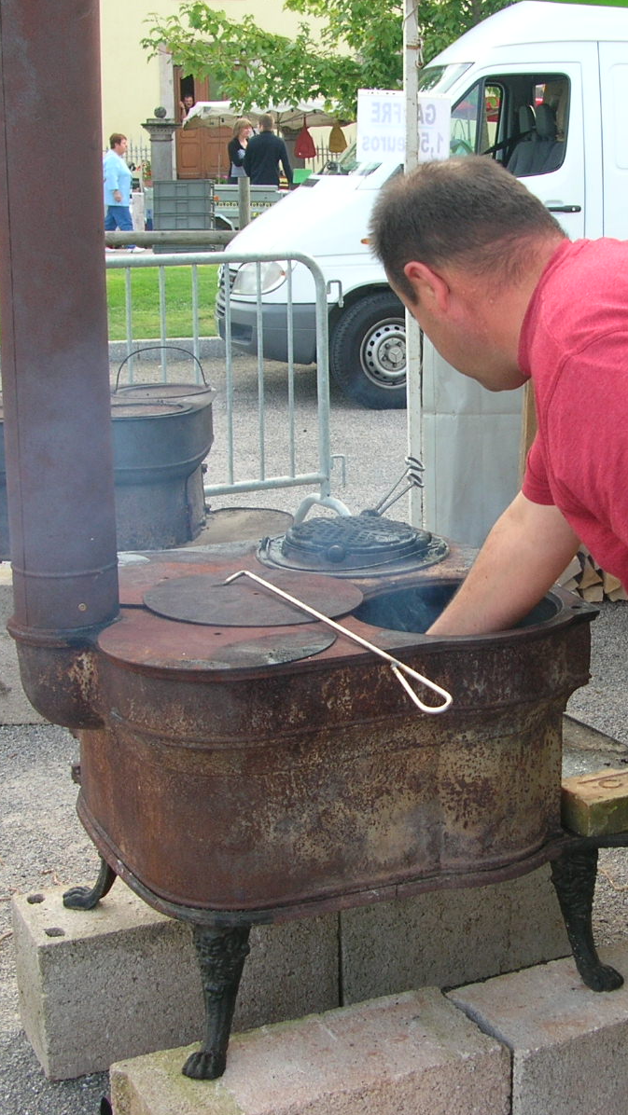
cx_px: 495
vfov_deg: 40.6
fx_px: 1509
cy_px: 558
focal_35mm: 51
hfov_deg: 23.2
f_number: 2.8
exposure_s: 1/122
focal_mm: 5.8
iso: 50
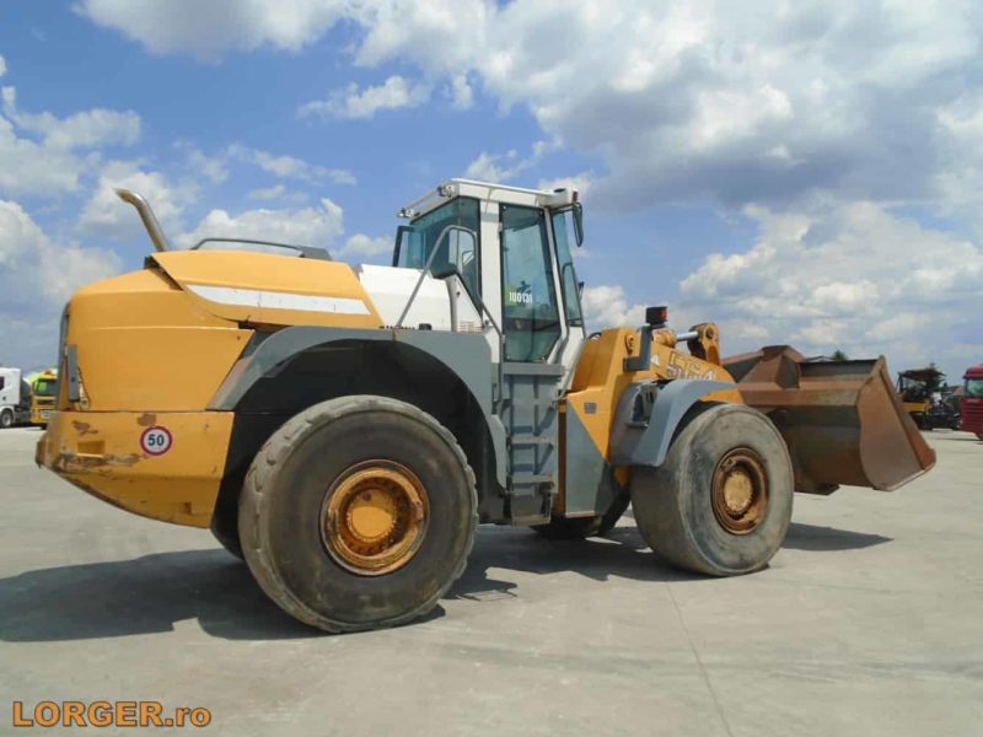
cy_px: 368
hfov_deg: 67.3
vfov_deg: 53.1
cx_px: 492
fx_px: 738
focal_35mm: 26
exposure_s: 1/320
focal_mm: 4.6
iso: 100
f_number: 8
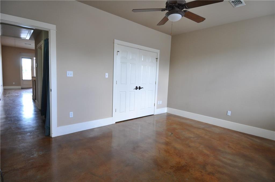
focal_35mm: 18
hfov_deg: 90.1
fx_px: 137
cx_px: 138
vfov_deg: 67.2
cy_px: 91
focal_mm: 12
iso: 800
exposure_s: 1/60
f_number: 4.5
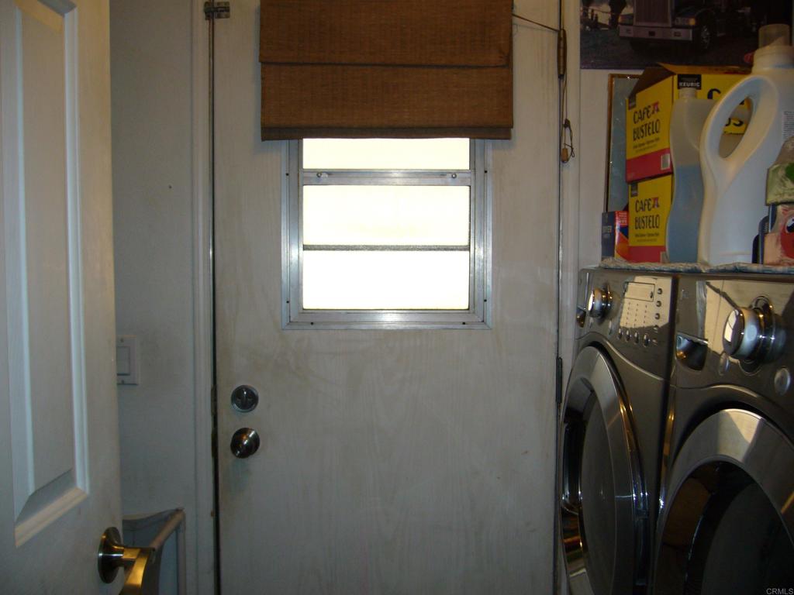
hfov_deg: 51.4
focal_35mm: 36
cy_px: 298
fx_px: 826
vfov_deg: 39.7
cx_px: 397
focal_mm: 6
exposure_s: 1/30
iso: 100
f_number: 2.9
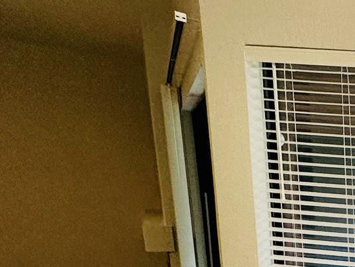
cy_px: 333
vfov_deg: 24.5
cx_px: 632
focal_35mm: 53
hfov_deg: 22.3
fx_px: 544
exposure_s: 1/120
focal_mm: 2.22
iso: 125
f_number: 2.2
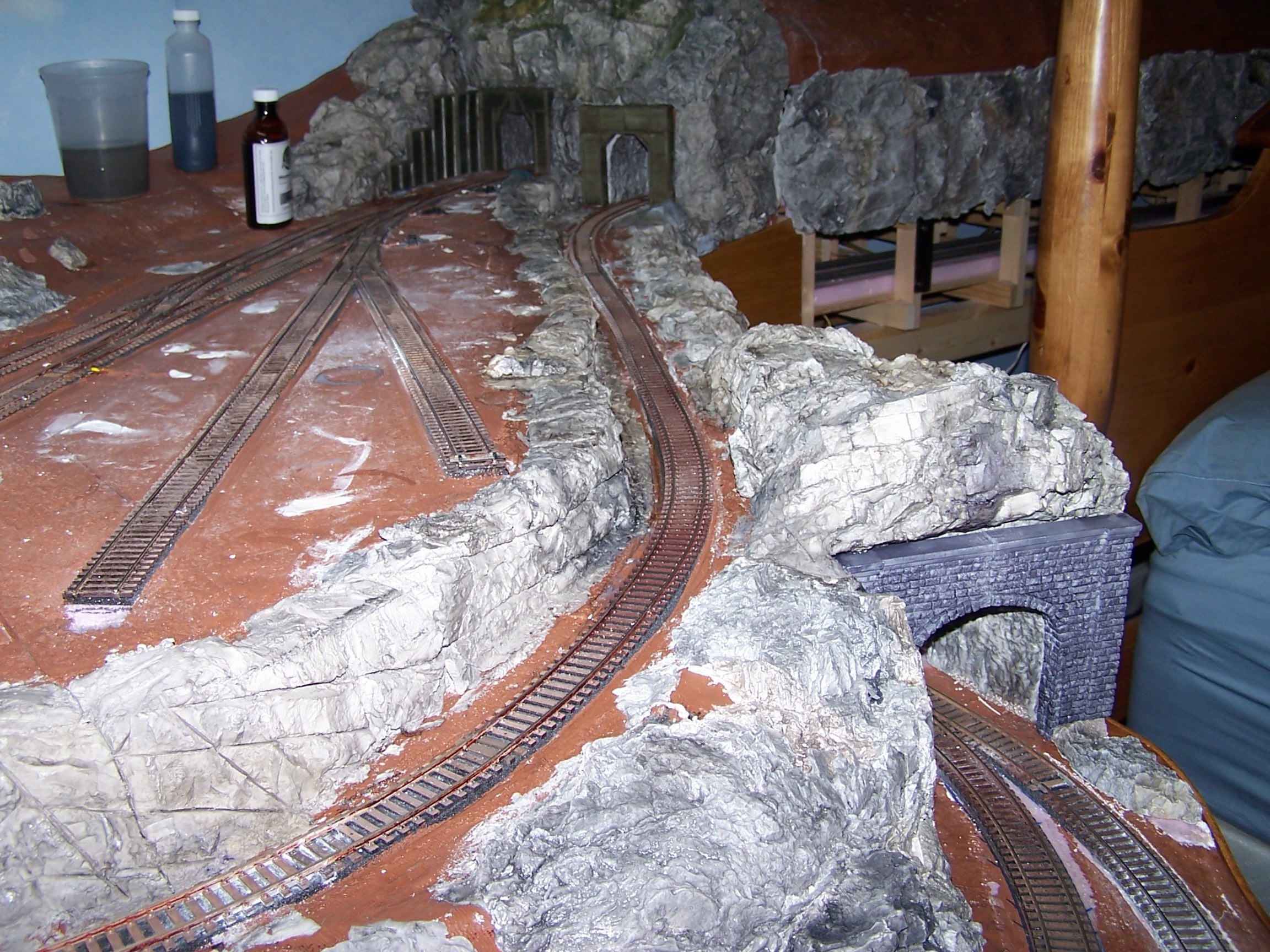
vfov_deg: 37.7
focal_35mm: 38
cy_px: 476
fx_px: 1394
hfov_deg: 49.0
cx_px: 635
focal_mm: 6.3
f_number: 2.8
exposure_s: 1/60
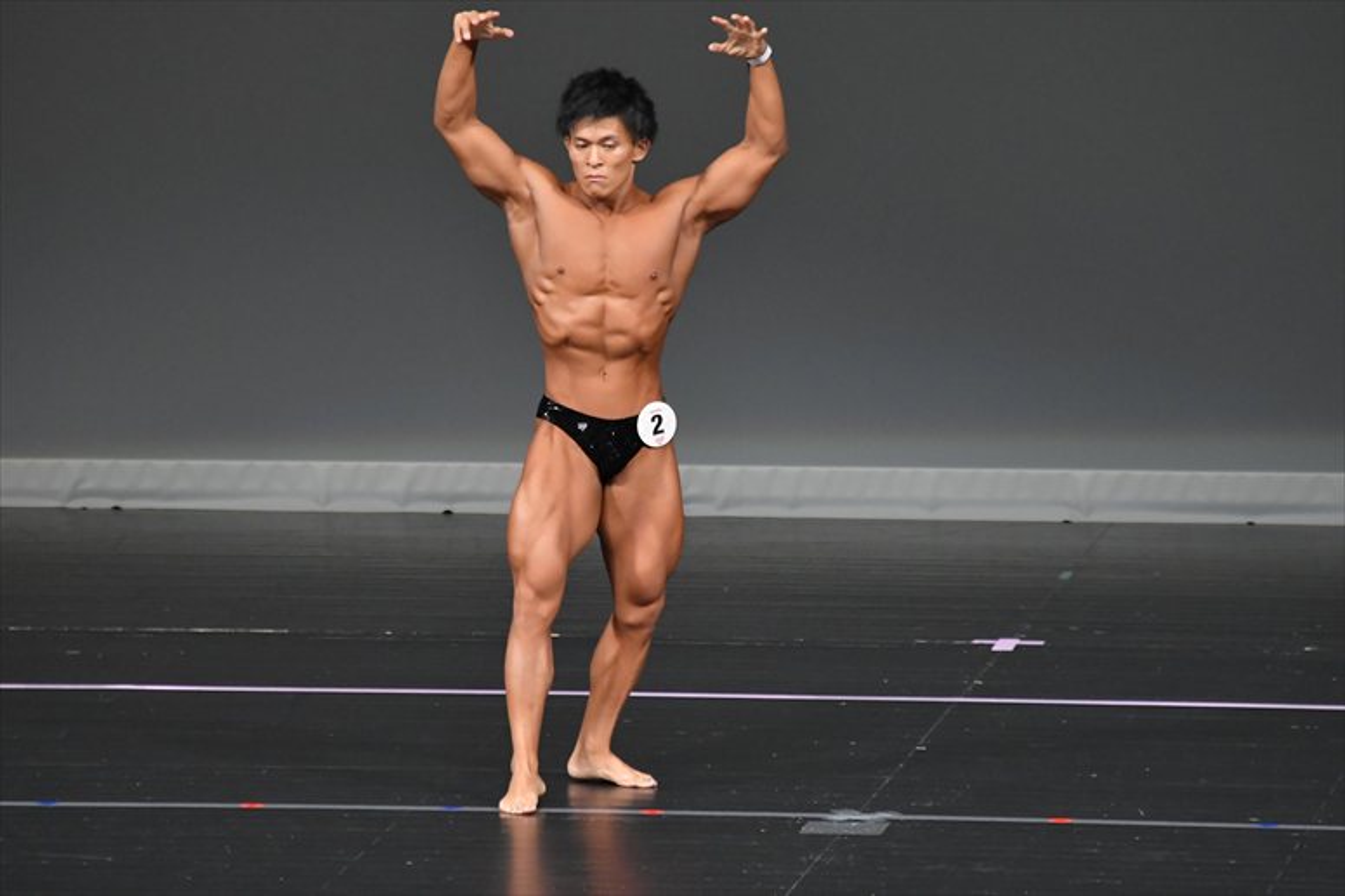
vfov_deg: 4.0
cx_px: 672
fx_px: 12883
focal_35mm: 345
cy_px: 448
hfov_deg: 6.0
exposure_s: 1/400
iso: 4000
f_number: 5.6
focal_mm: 230
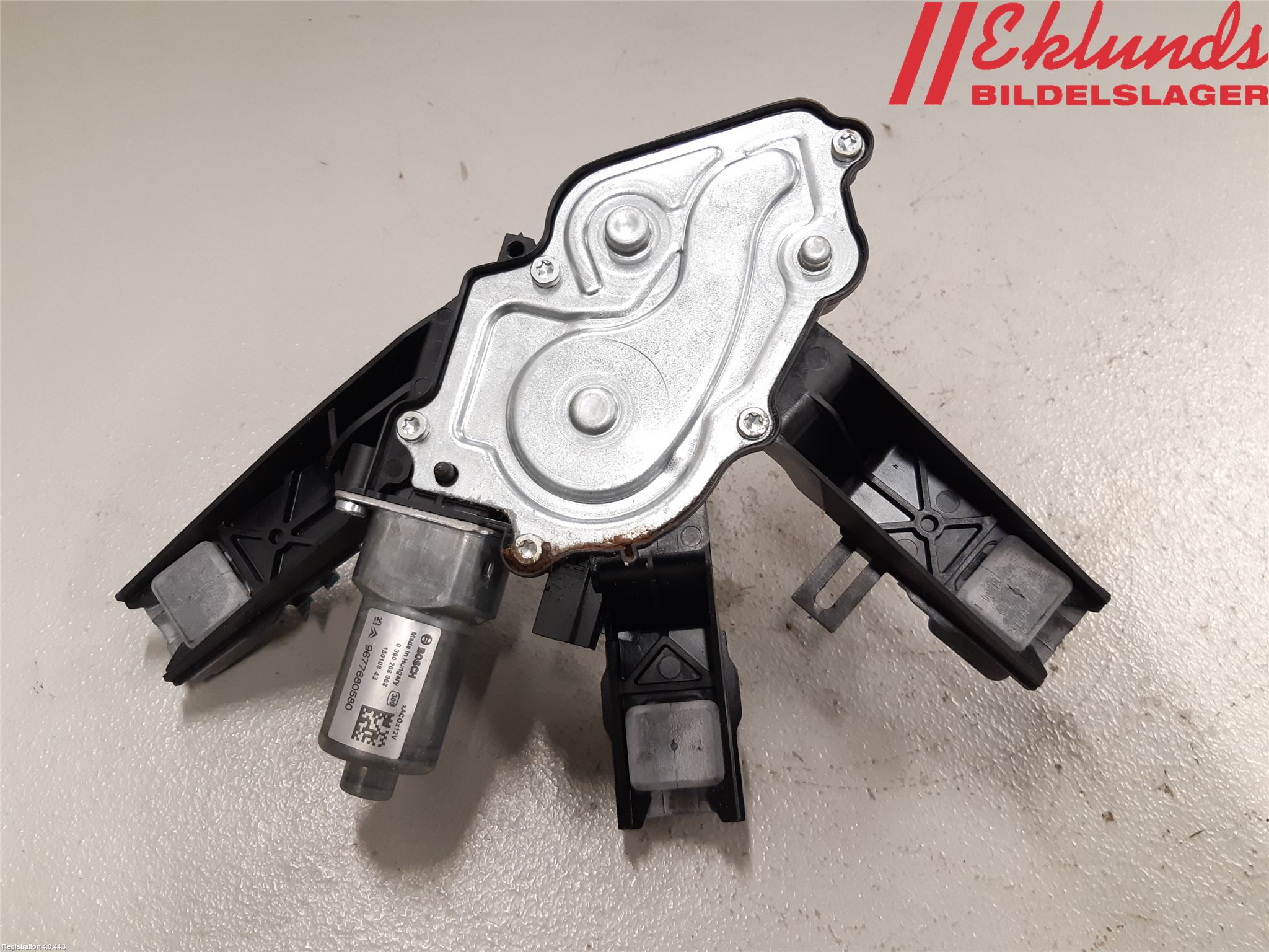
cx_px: 634
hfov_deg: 67.3
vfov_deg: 53.1
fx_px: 953
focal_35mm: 26
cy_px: 476
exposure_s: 1/50
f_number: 1.7
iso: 160
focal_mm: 3.93
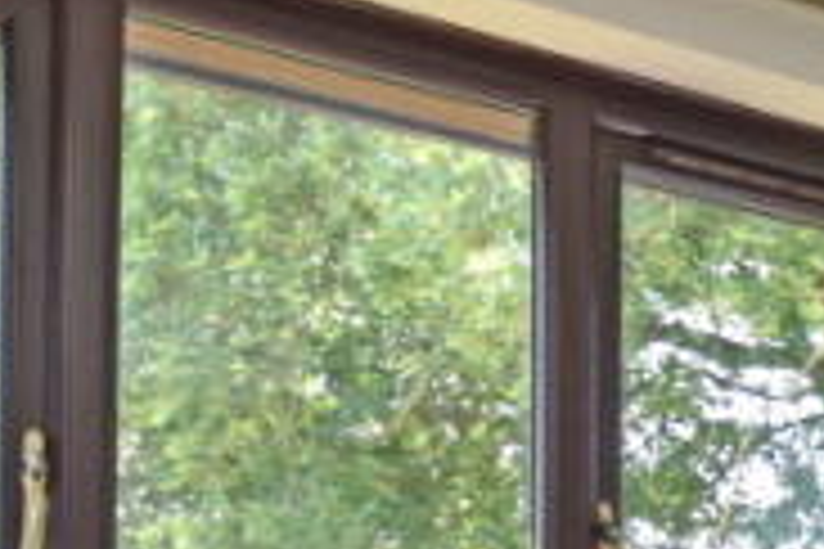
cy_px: 830
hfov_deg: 19.0
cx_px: 1454
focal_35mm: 84
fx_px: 1923
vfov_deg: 15.0
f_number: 5
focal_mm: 10
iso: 500
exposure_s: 1/200
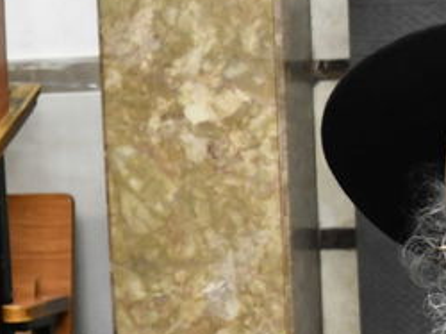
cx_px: -212
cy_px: 306
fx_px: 3051
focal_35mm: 237
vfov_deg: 6.2
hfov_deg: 8.2
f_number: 5.6
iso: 1250
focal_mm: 44
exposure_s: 1/125
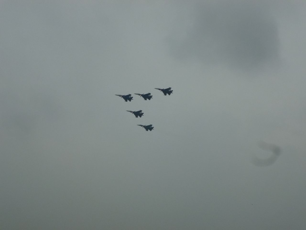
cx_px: 153
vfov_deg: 26.1
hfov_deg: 34.3
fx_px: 495
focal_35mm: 56
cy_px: 115
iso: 250
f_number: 13
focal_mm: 10
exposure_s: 1/500
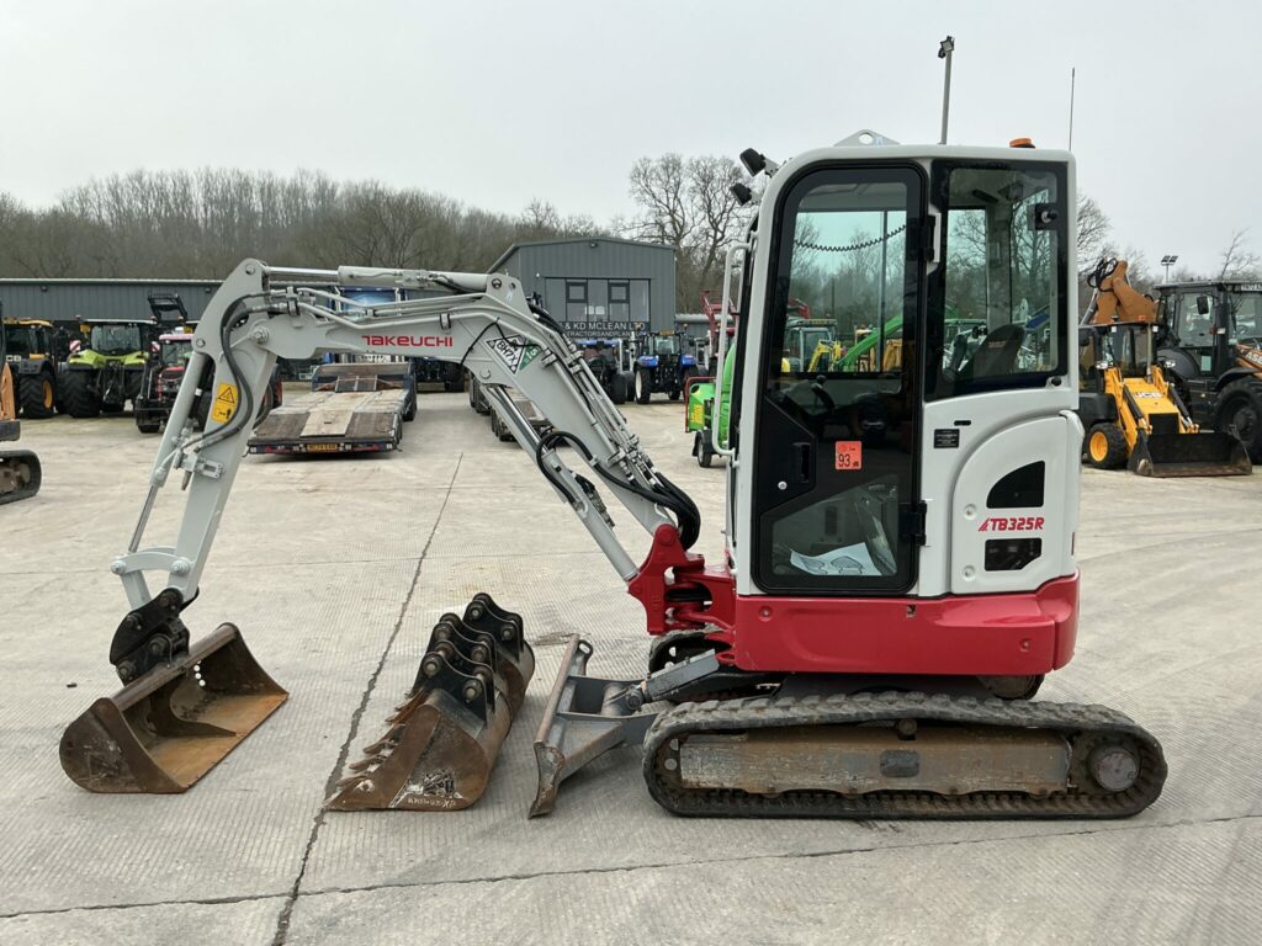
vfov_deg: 49.7
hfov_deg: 63.4
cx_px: 631
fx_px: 1021
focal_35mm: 28
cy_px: 473
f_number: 1.8
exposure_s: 1/683
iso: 25
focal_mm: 3
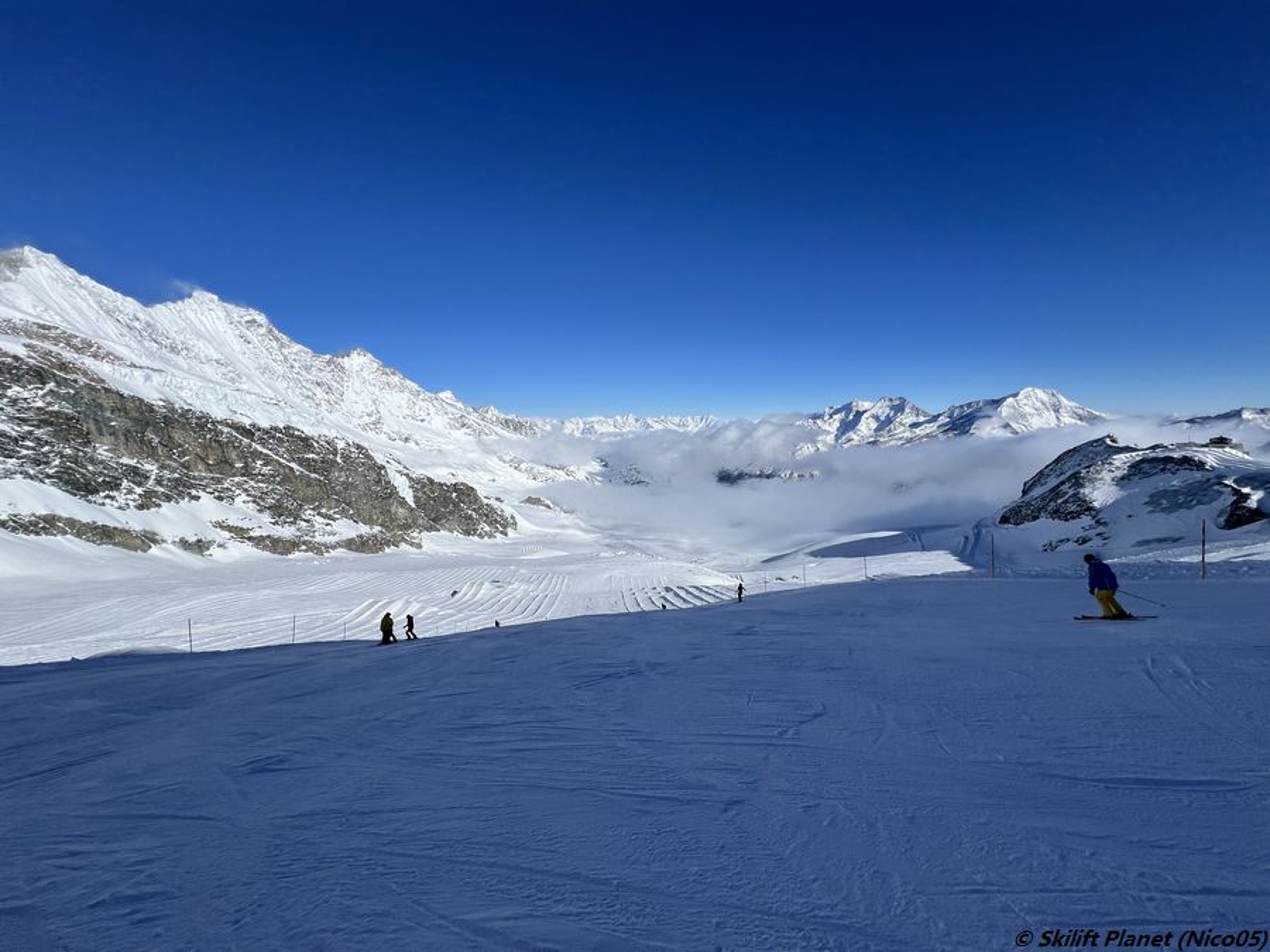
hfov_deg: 106.2
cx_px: 635
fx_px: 477
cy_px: 476
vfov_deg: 89.9
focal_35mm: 13
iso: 40
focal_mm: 1.57
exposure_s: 1/6944
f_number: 1.8
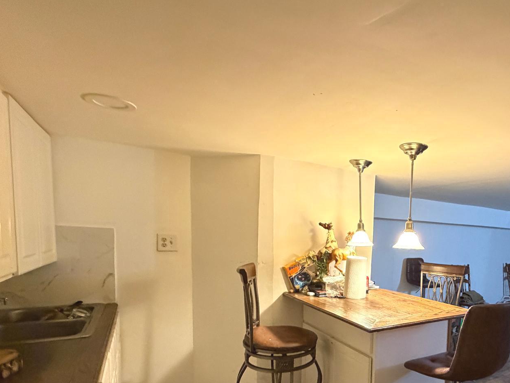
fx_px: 339
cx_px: 365
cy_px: 268
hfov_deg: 70.3
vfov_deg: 57.0
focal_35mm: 23
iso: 800
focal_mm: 2.22
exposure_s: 1/60
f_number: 2.2
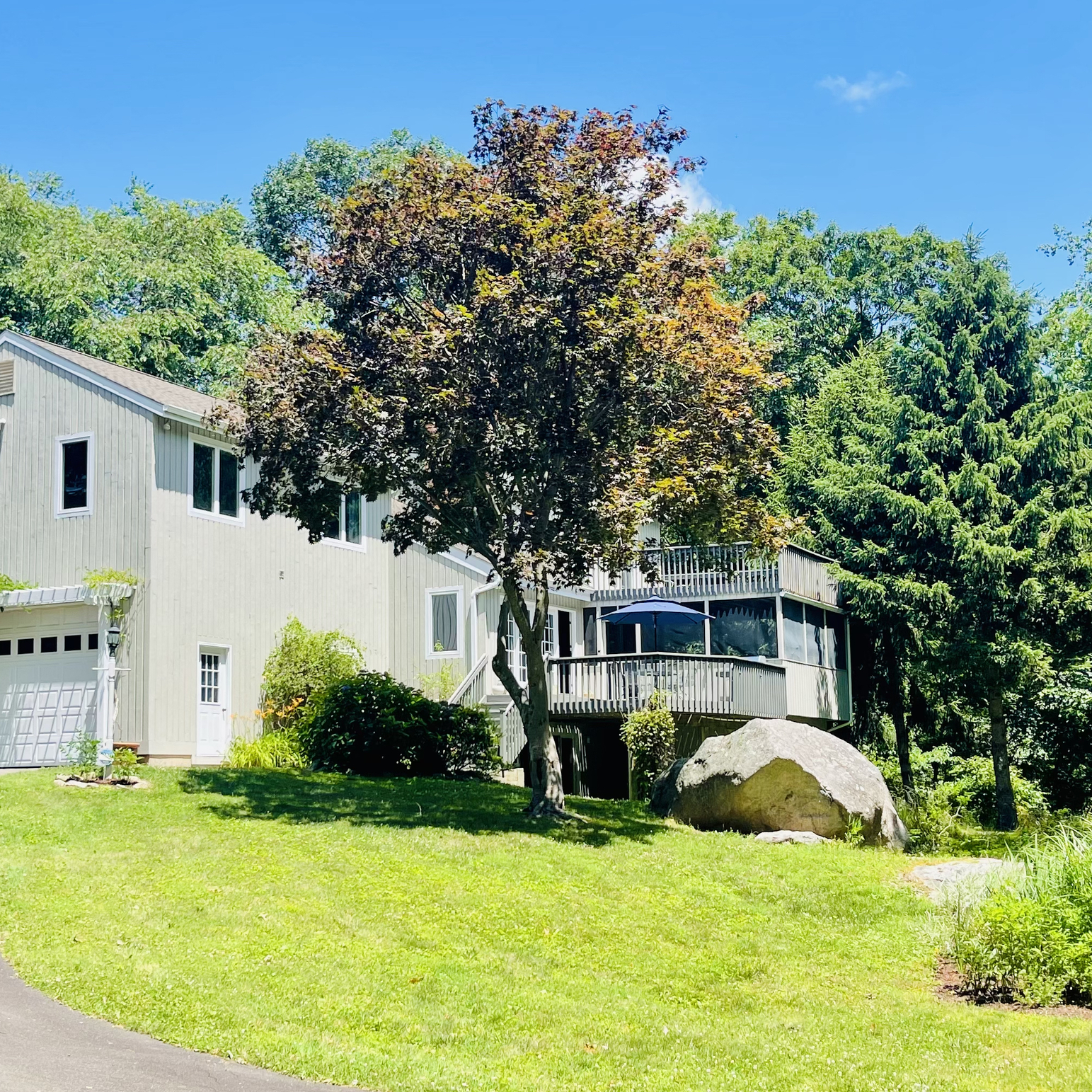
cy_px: 577
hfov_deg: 38.2
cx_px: 459
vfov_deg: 38.3
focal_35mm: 44
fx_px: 1570
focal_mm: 5.1
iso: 32
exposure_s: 1/1946
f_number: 1.6
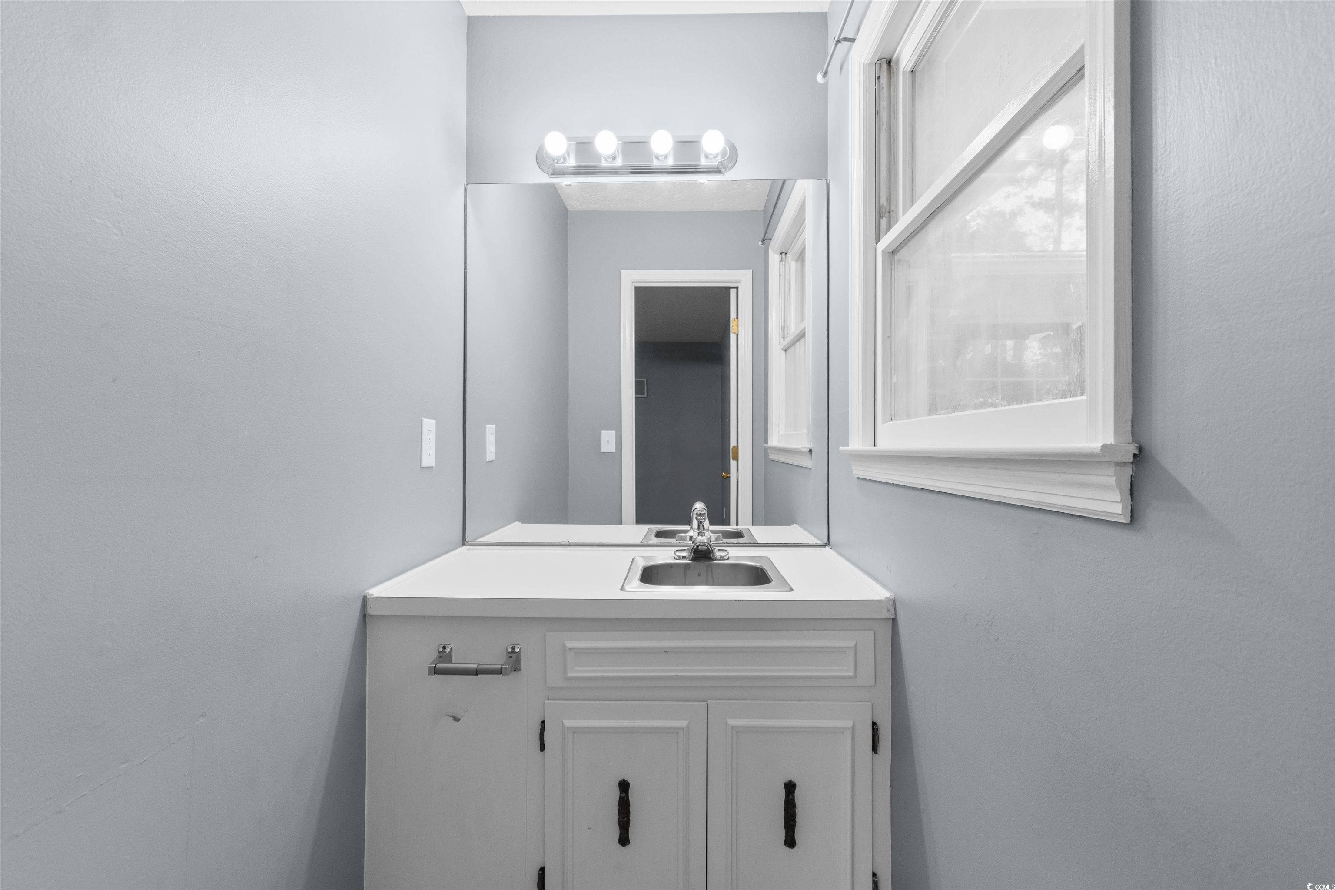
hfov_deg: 100.4
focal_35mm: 15
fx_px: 556
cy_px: 445
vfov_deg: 77.3
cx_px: 668
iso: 100
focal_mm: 10
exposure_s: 1/1.25
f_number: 4.5
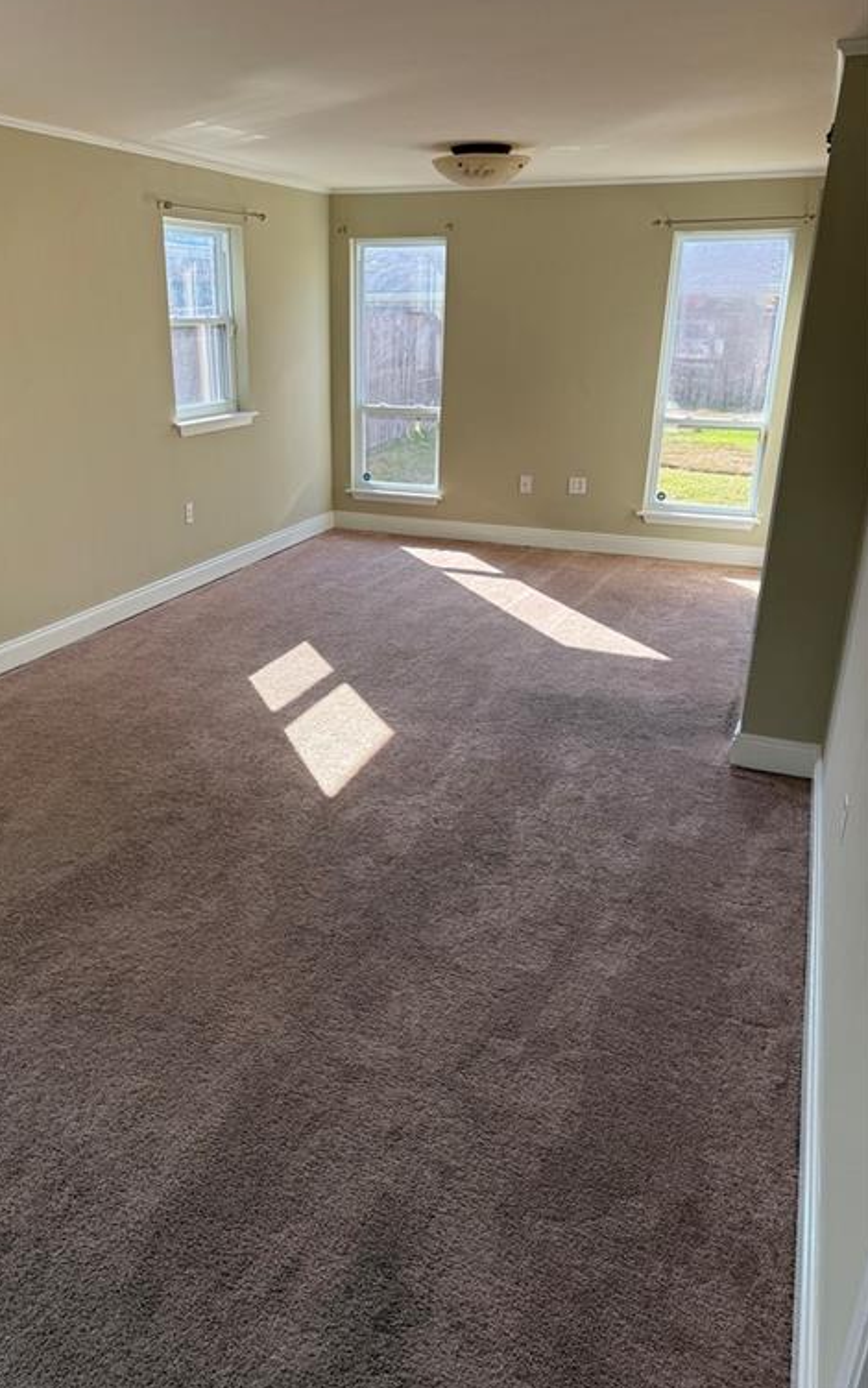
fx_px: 983
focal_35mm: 26
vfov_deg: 70.4
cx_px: 344
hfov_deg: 47.3
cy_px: 689
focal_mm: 6.76
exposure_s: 1/379
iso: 100
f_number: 1.78
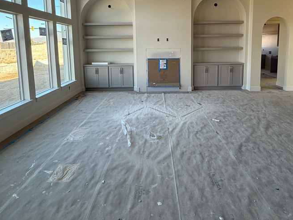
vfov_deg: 58.7
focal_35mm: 22
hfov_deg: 76.3
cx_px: 157
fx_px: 186
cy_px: 63
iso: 80
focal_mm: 2.22
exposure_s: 1/99
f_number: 2.2
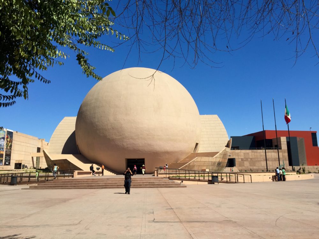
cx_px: 160
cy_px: 120
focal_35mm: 29
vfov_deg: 48.2
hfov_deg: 61.7
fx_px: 267
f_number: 2.2
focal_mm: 4.15
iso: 32
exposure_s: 1/2475
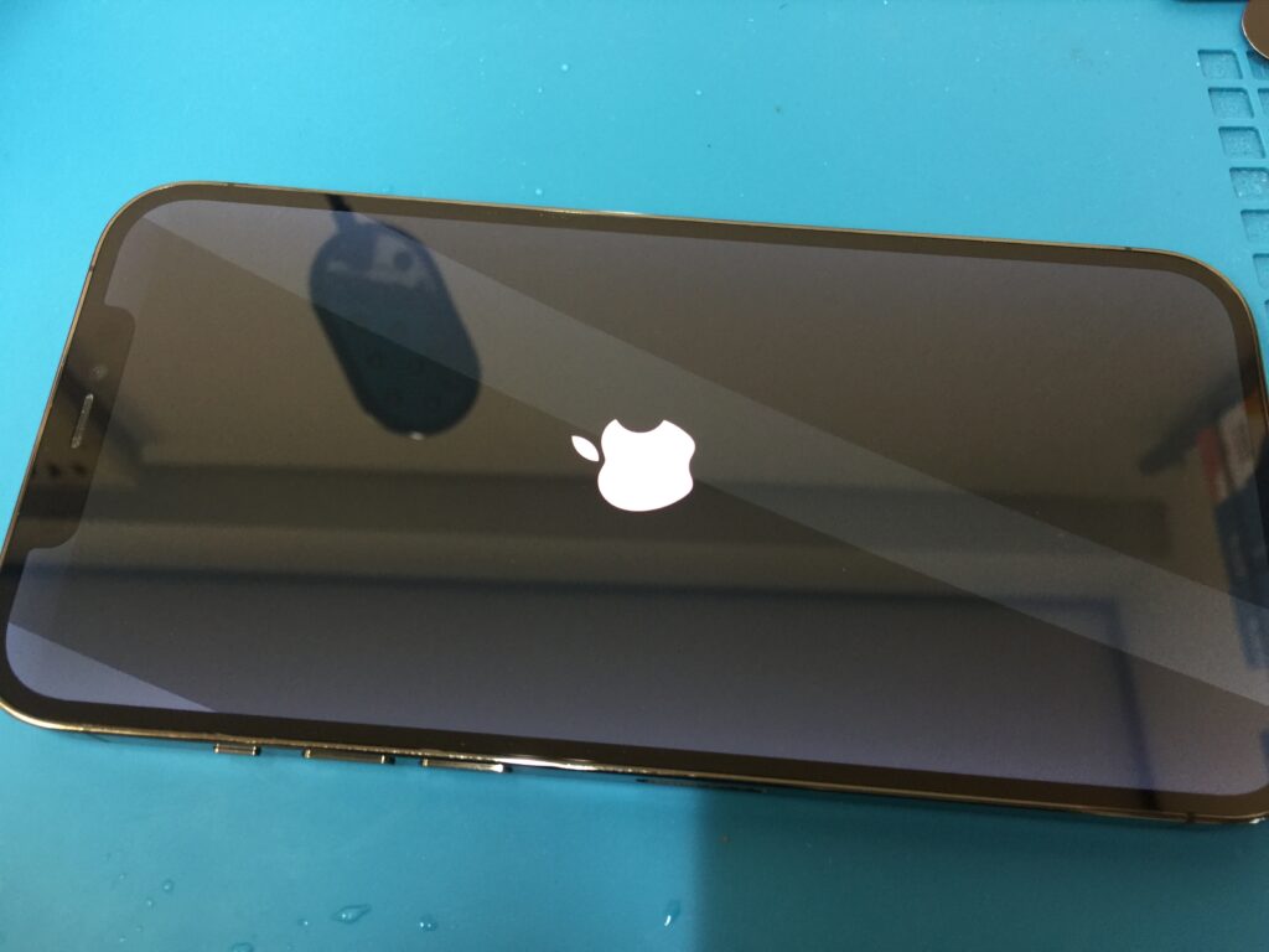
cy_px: 476
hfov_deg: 61.7
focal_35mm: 29
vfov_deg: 48.2
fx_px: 1063
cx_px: 634
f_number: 2.2
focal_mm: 4.15
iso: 80
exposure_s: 1/17
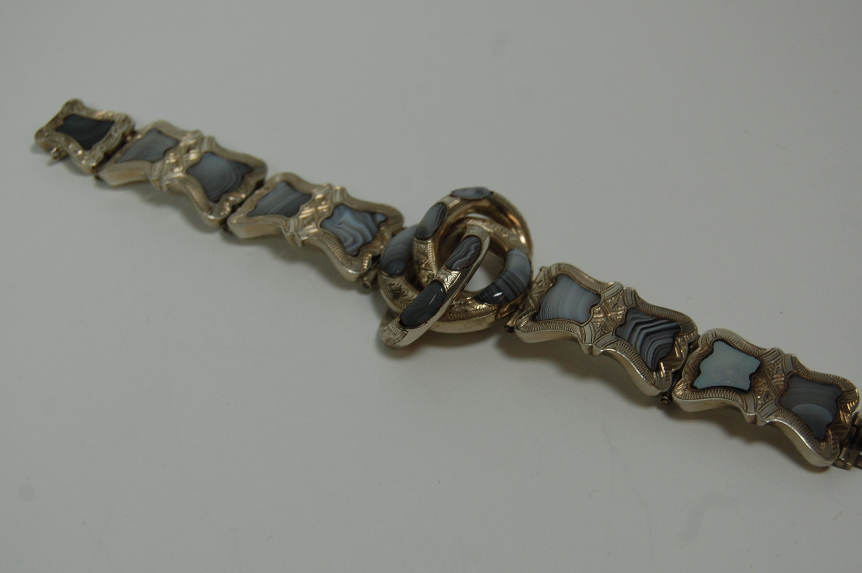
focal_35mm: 68
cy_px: 309
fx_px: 1627
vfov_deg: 20.0
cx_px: 462
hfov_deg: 29.7
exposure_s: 1/125
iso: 320
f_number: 5.6
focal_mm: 38
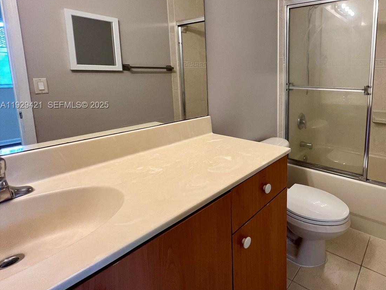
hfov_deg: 79.4
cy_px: 106
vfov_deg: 67.4
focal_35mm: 19
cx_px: 281
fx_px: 212
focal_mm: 1.57
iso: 125
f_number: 1.8
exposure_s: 1/60
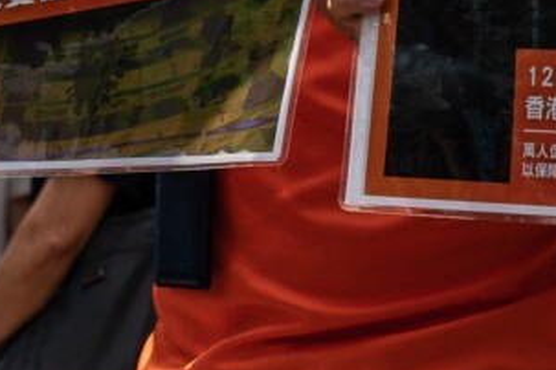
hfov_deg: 7.8
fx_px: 4077
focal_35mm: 264
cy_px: -527
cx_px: 400
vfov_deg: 5.1
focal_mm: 40
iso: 200
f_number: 5.6
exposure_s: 1/320
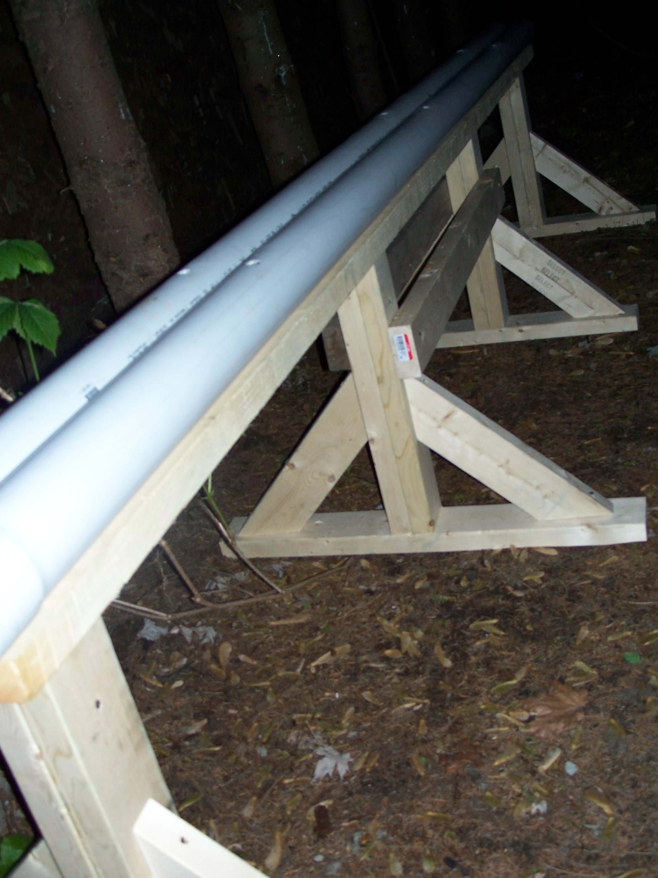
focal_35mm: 40
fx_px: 1014
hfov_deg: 36.0
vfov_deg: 46.8
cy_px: 444
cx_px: 343
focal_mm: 7.8
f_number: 2.8
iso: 200
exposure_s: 1/60
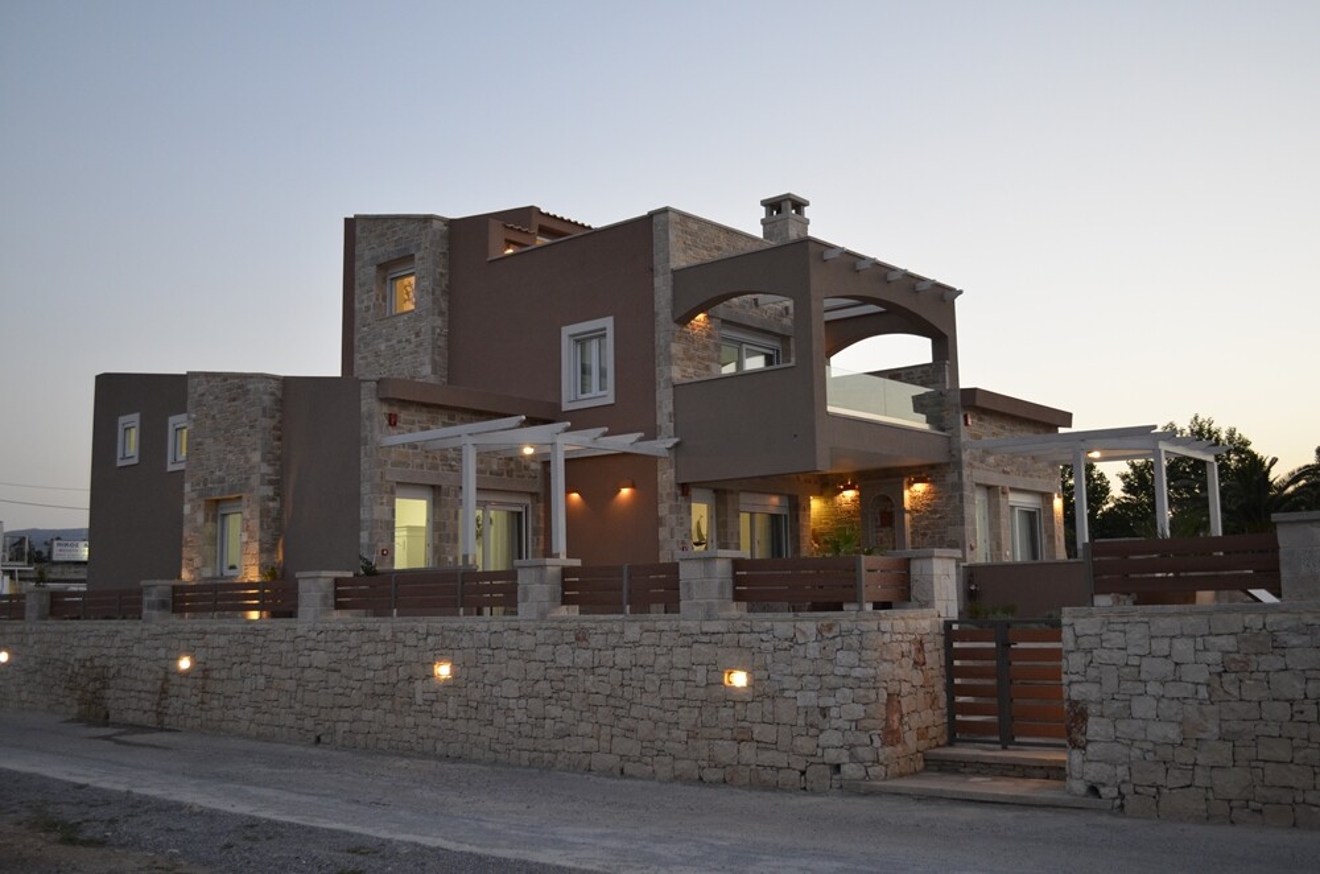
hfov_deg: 53.2
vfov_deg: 36.7
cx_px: 660
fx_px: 1317
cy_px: 437
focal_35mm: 36
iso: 800
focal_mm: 24
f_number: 4
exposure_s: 1/40
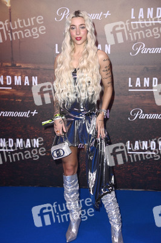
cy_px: 122
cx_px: 80
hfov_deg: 20.0
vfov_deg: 29.7
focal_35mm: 68
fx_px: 457
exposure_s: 1/250
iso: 320
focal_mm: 68
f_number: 5.6
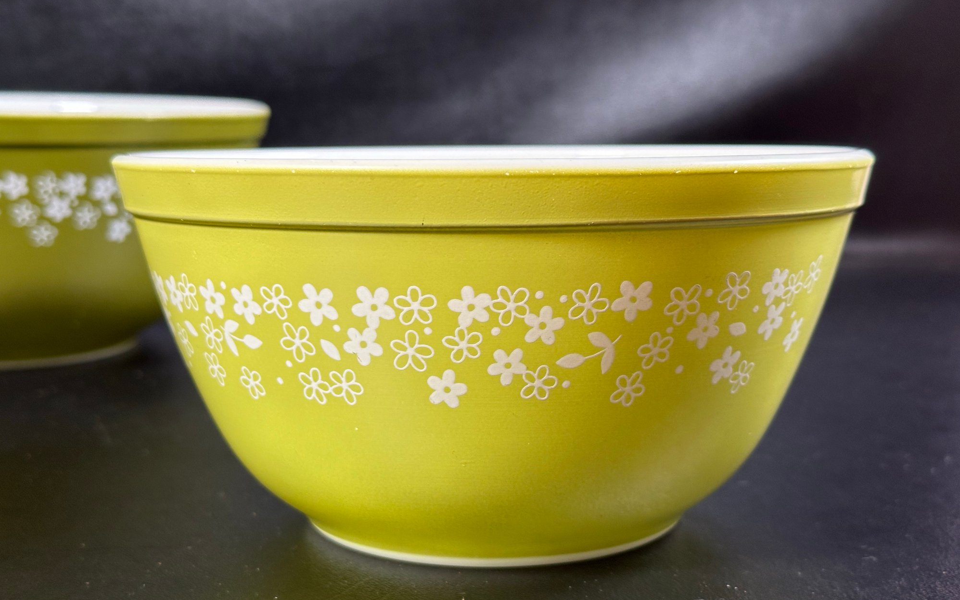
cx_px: 481
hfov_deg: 39.6
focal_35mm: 51
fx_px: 1334
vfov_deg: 25.3
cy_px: 343
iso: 100
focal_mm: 6.86
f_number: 1.78
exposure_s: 1/60
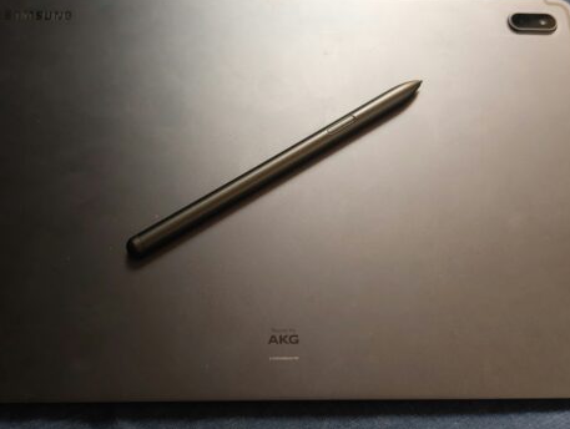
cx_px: 279
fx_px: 462
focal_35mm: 28
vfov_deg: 49.8
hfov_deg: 63.4
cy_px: 195
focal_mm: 5.23
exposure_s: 1/25
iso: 500
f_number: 1.8
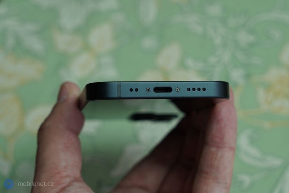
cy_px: 96
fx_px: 458
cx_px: 144
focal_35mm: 57
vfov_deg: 23.8
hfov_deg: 35.1
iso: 640
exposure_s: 1/200
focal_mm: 57
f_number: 6.3
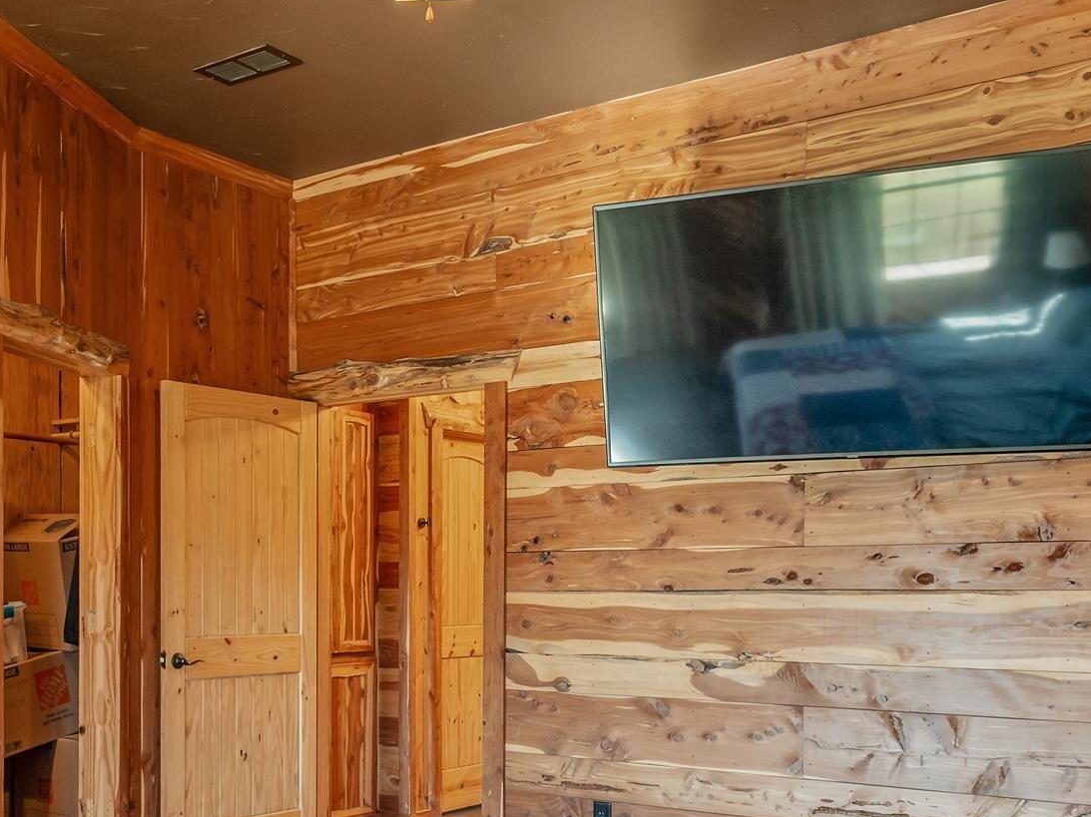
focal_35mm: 44
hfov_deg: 41.8
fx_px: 1386
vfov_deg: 32.4
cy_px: 584
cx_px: 282
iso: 800
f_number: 8
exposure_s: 1/8
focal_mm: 20
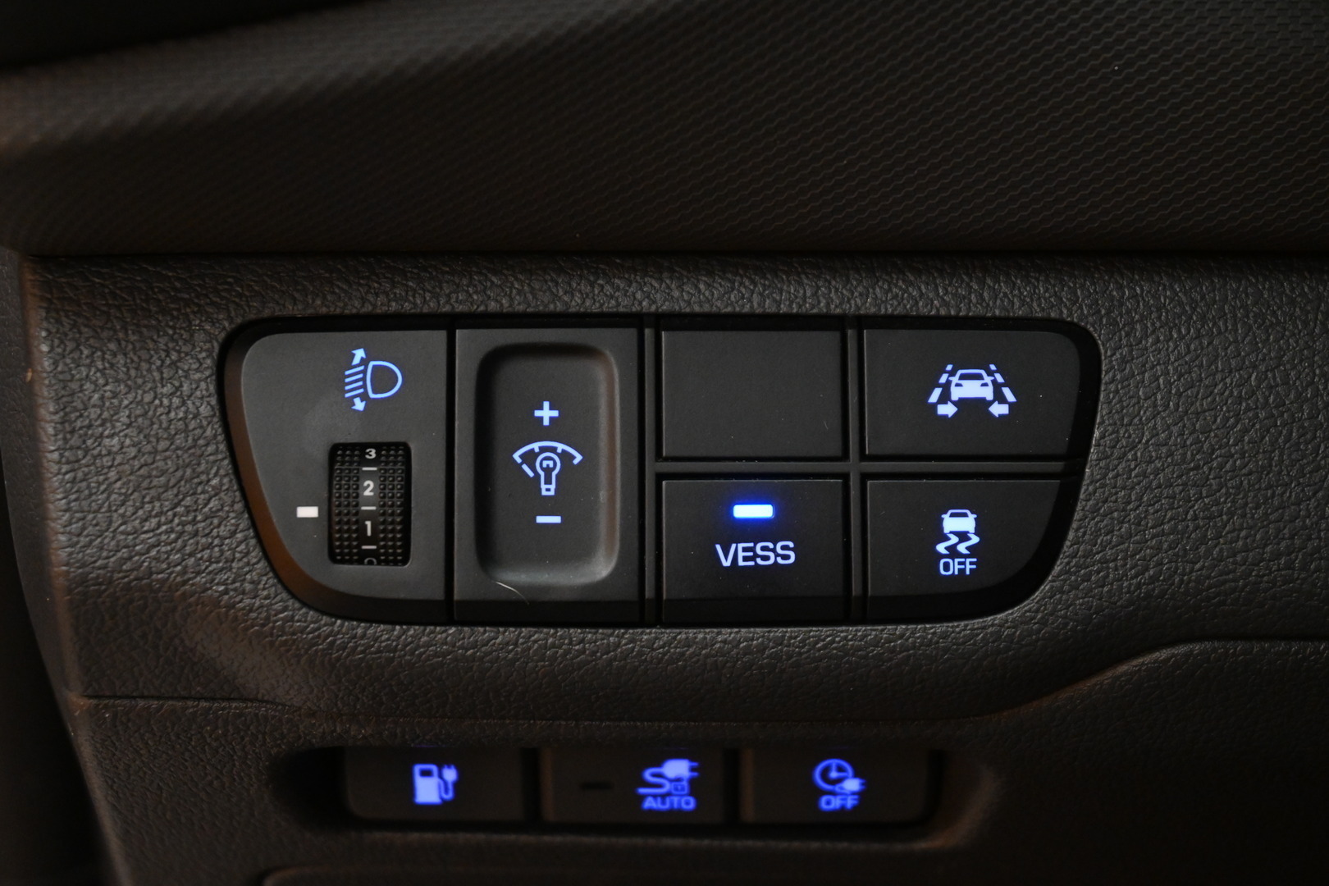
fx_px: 2602
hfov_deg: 28.6
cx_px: 664
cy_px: 443
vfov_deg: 19.3
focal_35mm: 70
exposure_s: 1/80
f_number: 6
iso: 4000
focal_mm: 47
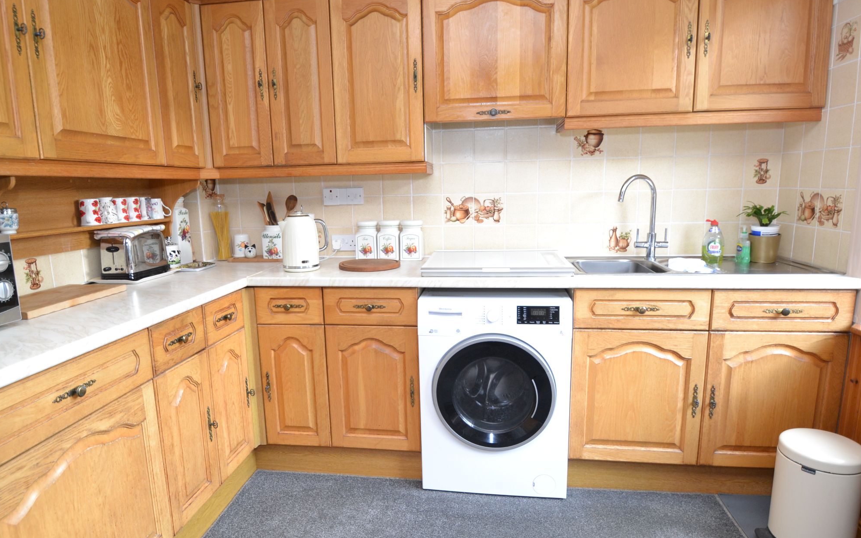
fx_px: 482
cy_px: 271
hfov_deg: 83.6
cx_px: 419
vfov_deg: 58.4
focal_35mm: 21
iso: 720
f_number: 3.8
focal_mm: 13
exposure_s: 1/60
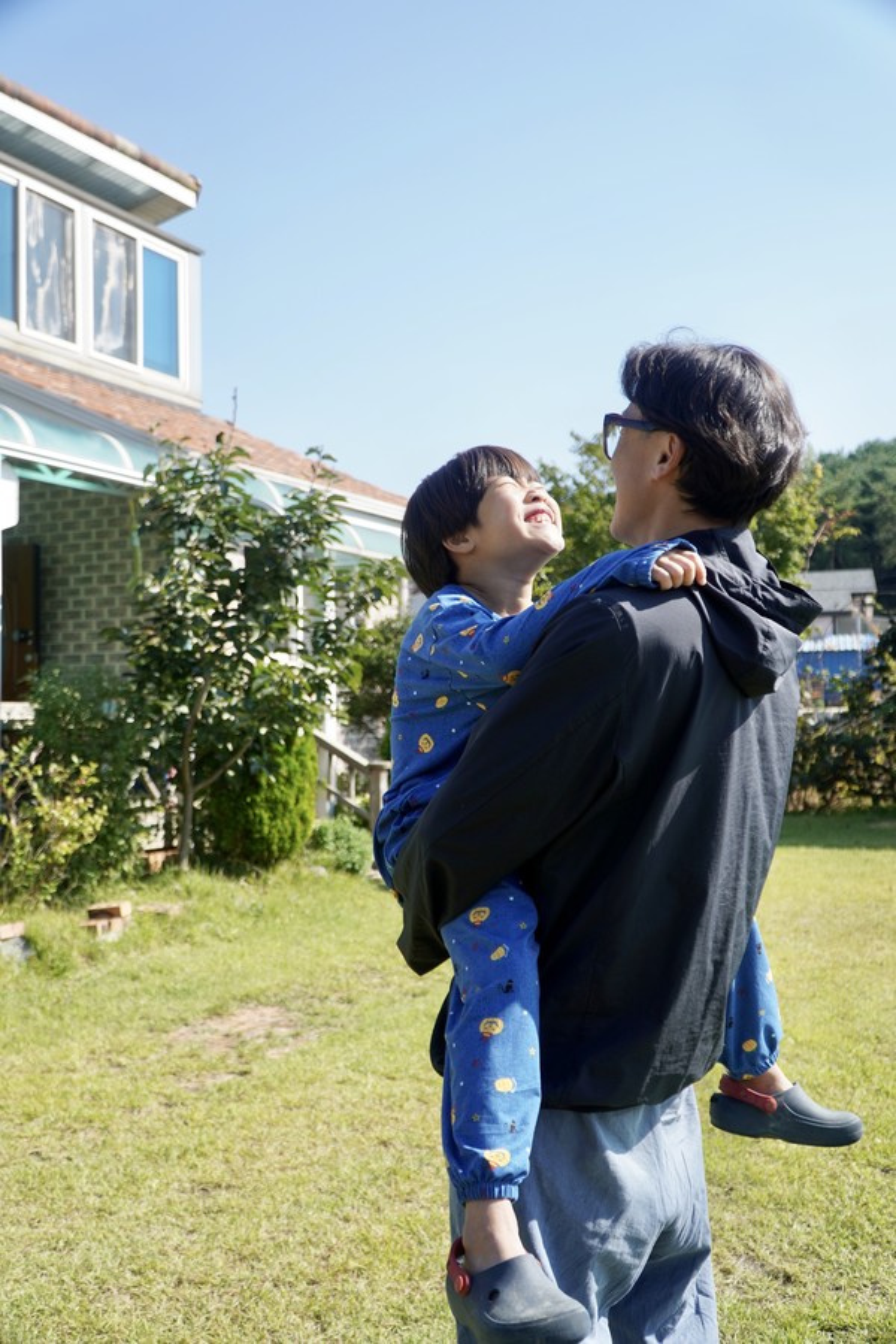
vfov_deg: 53.1
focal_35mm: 36
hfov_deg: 36.9
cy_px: 672
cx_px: 448
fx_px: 1344
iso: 100
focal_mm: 24
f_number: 4
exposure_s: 1/500
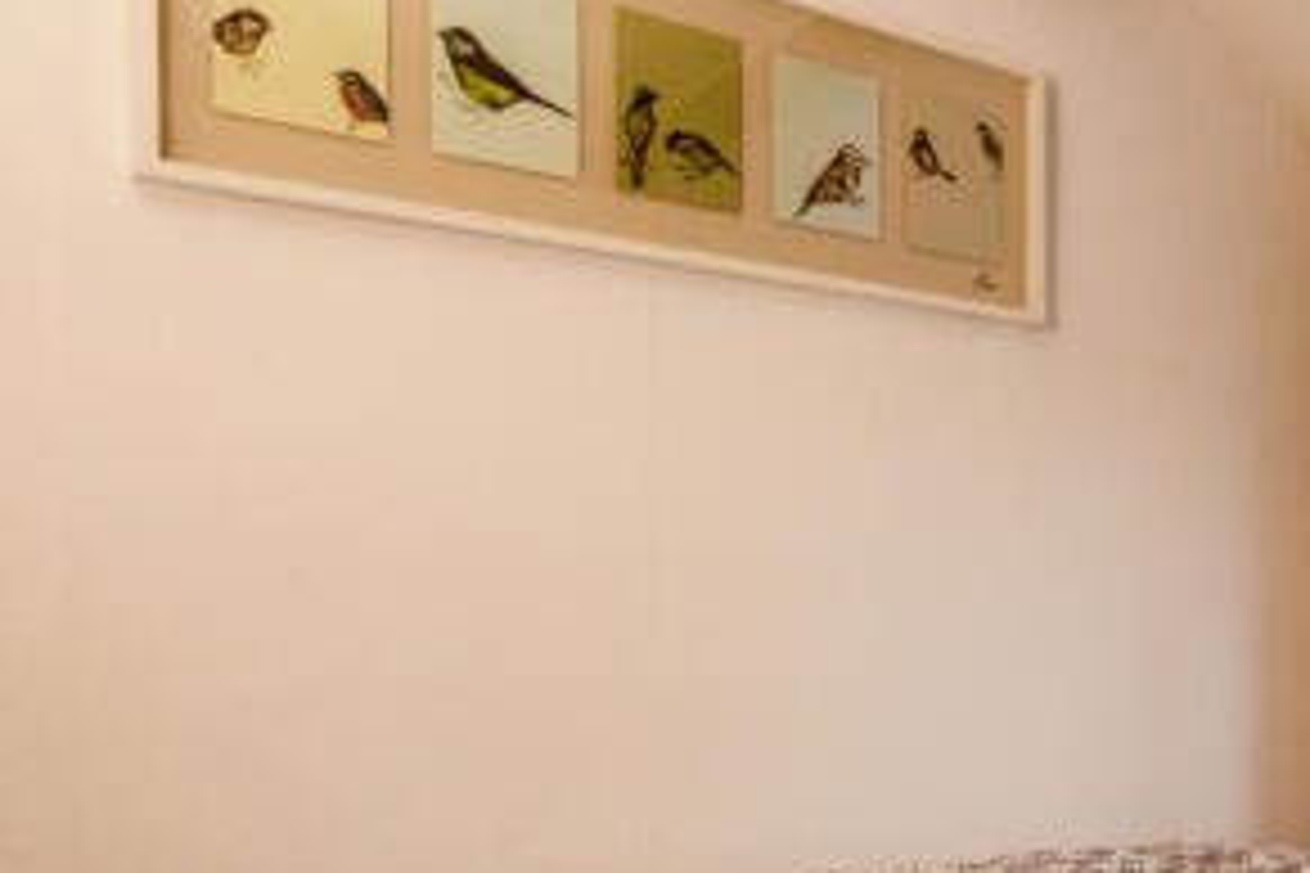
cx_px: 1436
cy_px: 614
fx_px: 1310
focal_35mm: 36
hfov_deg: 42.1
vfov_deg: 36.3
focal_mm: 16
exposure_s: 1/30
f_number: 8
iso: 100
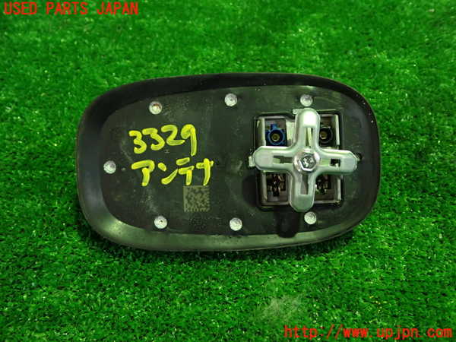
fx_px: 422
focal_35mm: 32
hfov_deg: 56.8
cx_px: 228
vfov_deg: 44.2
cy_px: 171
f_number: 2.4
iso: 640
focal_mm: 5.79
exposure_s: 1/30
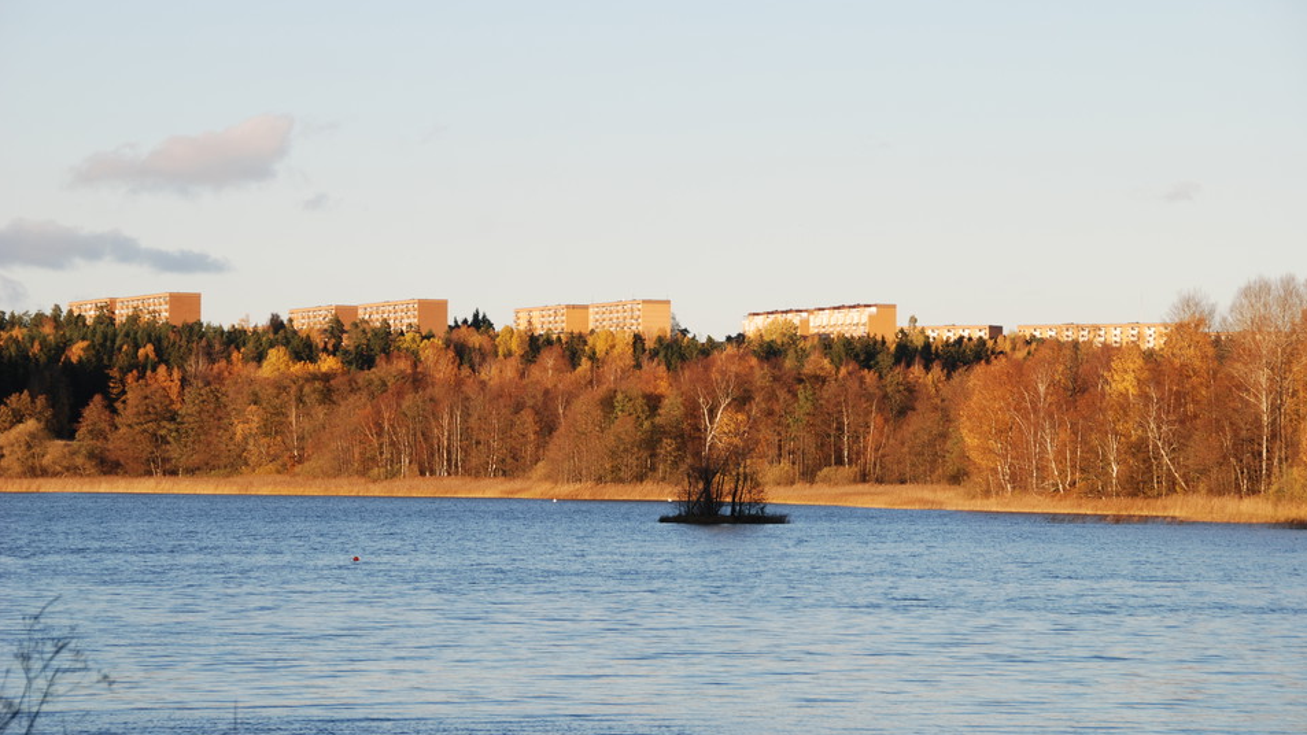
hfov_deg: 16.5
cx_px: 656
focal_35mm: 130
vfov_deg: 9.3
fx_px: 4505
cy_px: 334
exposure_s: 1/125
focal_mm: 82
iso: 100
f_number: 8
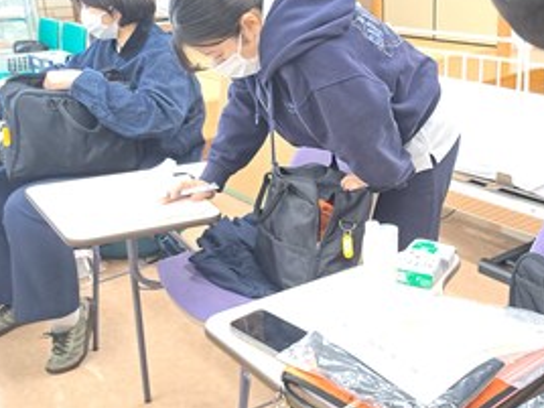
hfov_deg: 43.0
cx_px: 382
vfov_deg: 33.6
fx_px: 676
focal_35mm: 43
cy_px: 189
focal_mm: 5.23
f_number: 1.8
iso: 125
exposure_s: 1/25
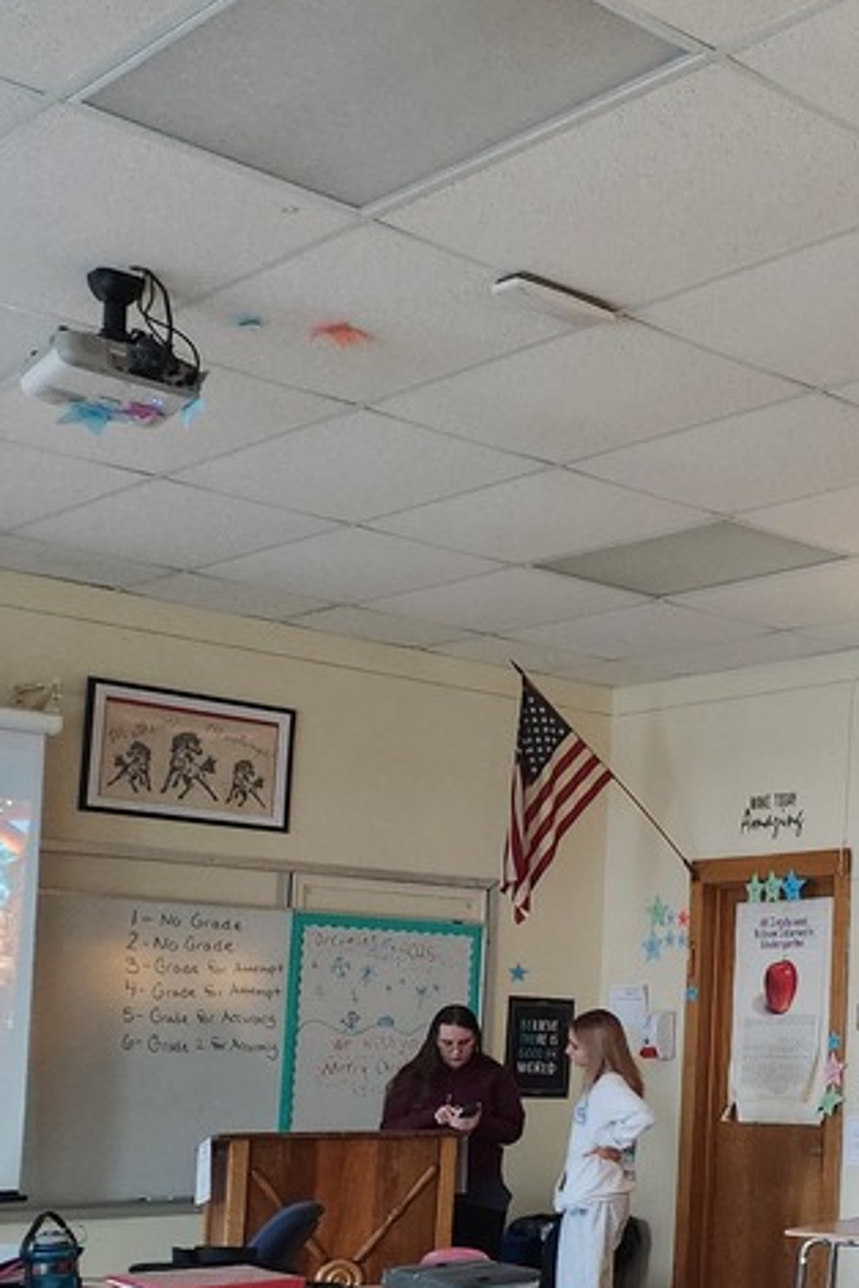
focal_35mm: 52
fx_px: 1861
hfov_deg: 21.5
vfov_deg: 37.5
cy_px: 924
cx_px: 1310
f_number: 1.8
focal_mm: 5.4
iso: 640
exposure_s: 1/60
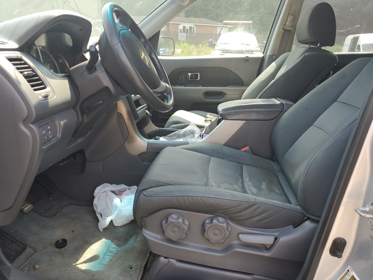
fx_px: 280
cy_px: 140
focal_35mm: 26
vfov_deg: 53.1
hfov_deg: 67.3
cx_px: 186
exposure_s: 1/250
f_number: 1.5
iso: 50
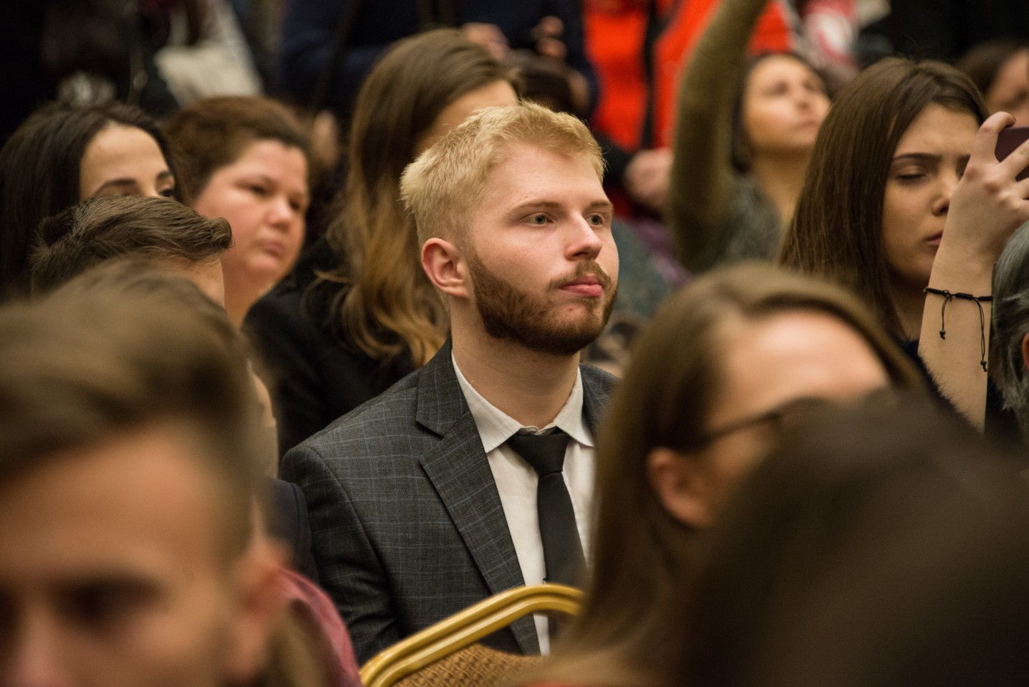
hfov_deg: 6.9
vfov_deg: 4.6
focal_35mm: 300
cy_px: 344
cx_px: 514
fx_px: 8578
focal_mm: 300
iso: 4000
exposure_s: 1/50
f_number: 5.6
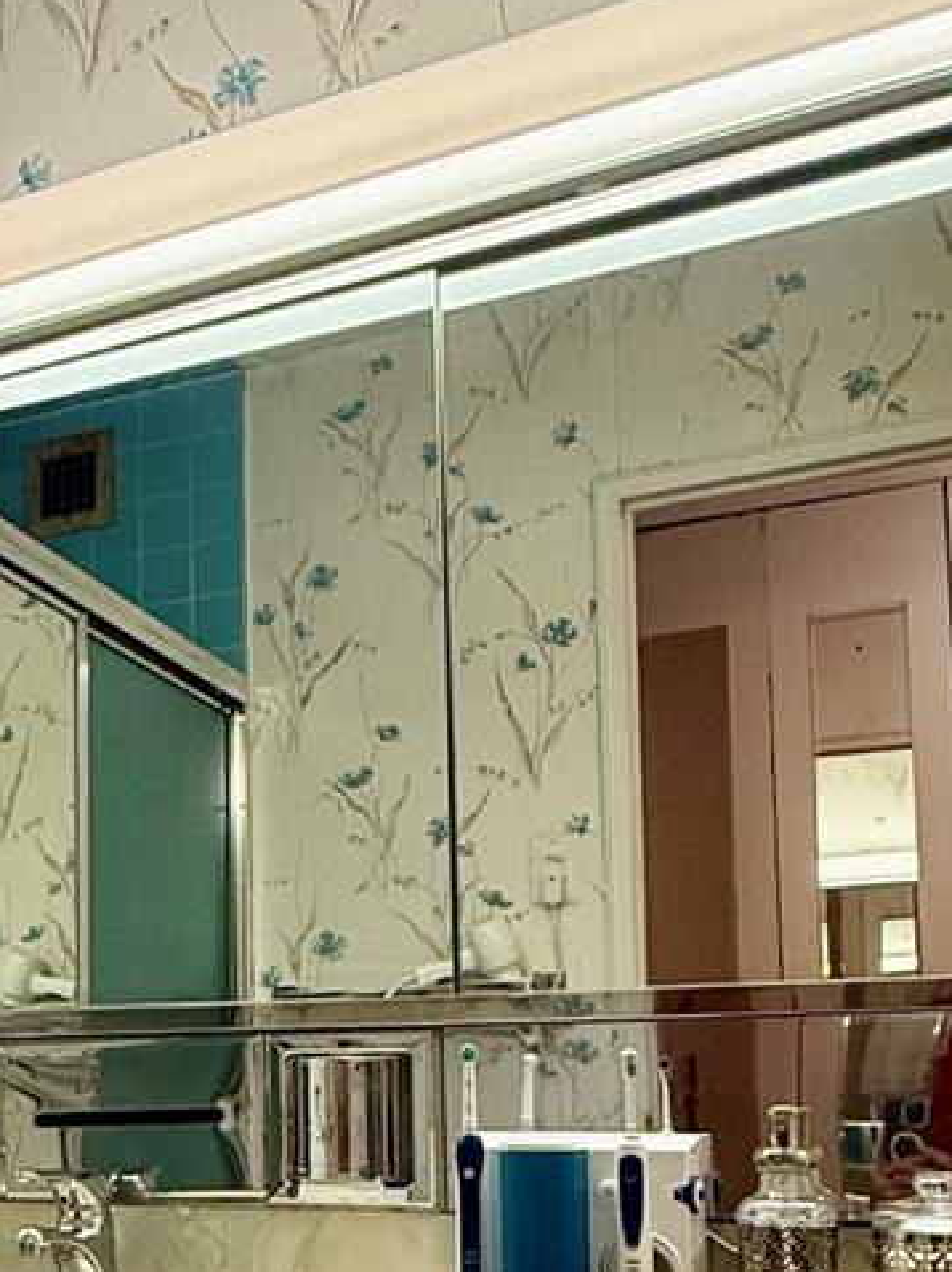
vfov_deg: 40.4
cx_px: -3
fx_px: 1652
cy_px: 1009
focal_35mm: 45
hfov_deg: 29.9
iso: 200
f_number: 2.2
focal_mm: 2.22
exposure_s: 1/120
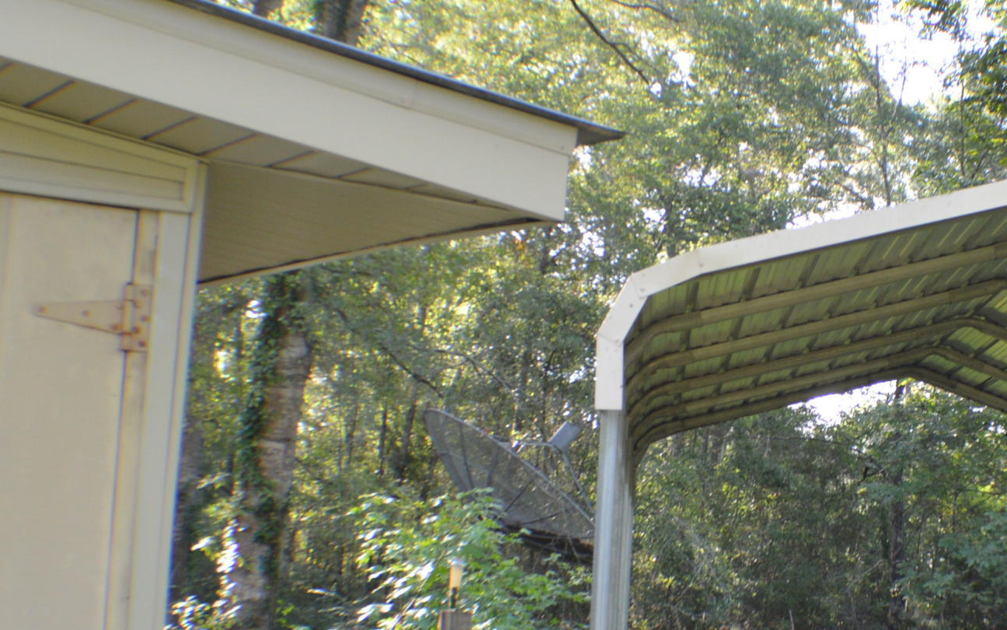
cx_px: 893
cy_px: 365
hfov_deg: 20.6
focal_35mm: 99
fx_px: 2717
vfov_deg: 13.2
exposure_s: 1/80
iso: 400
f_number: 4.5
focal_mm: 28
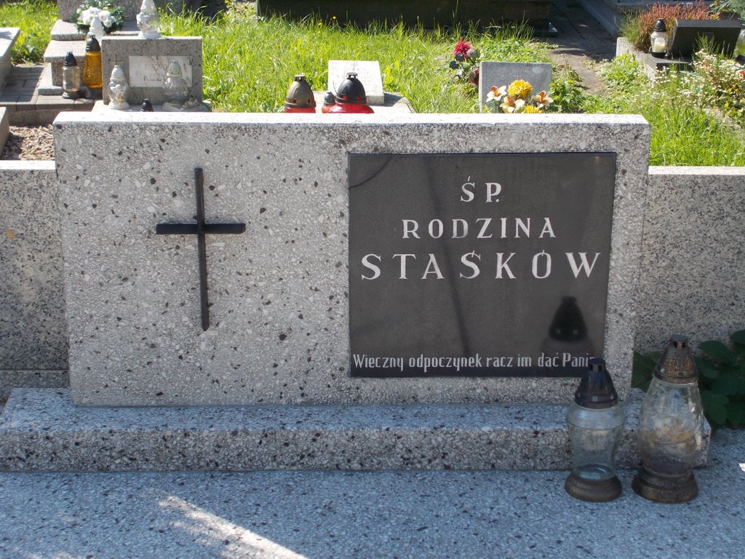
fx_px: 1420
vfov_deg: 22.3
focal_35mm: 66
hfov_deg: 29.4
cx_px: 372
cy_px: 280
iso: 80
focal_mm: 11.8
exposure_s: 1/160
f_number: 5.3
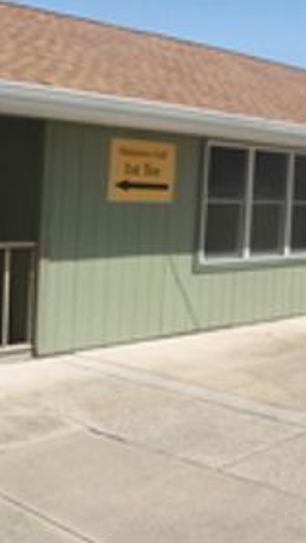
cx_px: 104
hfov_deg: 22.2
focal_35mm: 54
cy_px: 201
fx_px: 778
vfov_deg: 38.2
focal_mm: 5
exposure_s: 1/640
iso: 64
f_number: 3.2
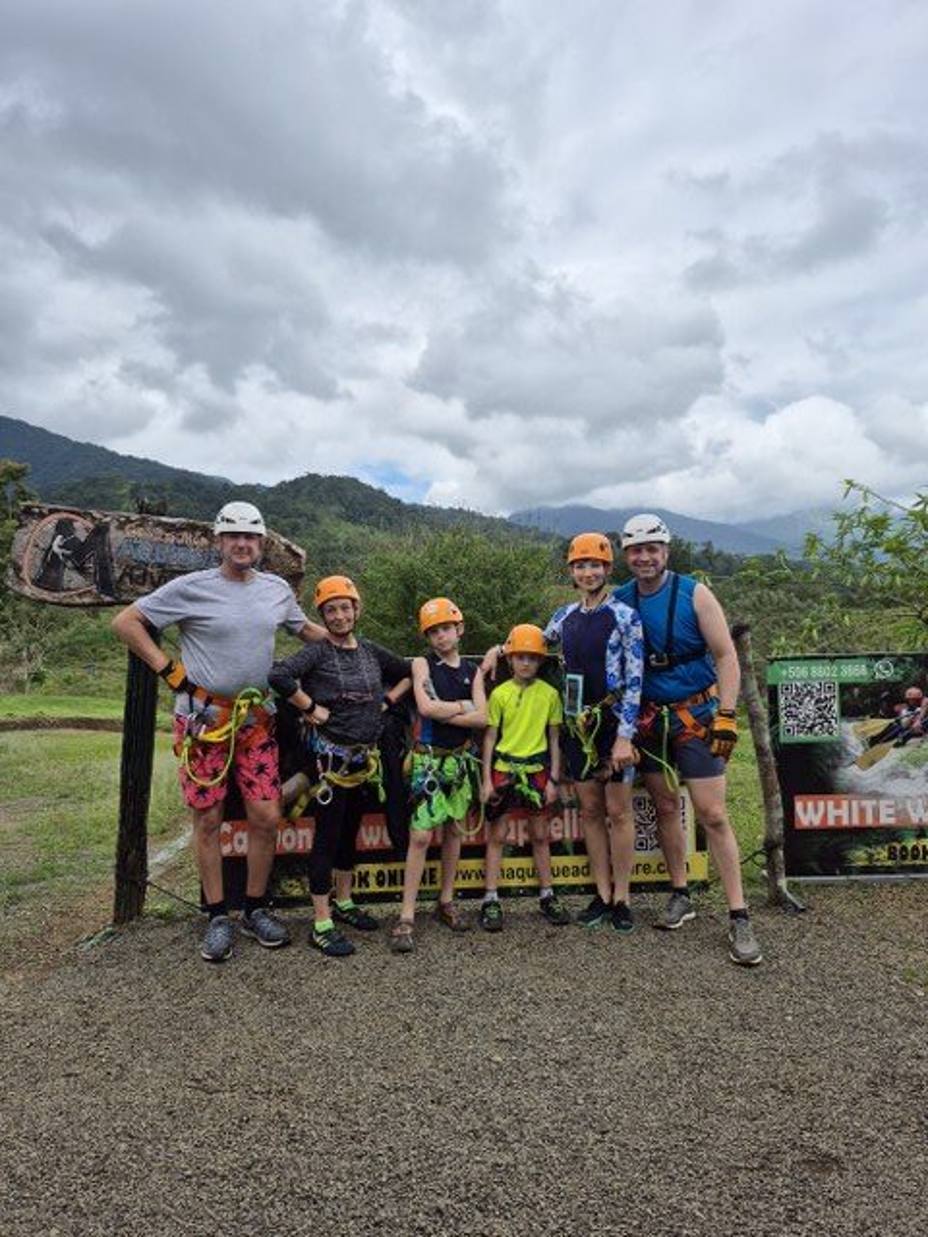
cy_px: 618
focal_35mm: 23
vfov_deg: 73.9
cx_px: 464
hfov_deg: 58.9
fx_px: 822
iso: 25
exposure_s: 1/1524
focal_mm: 5.4
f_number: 1.8
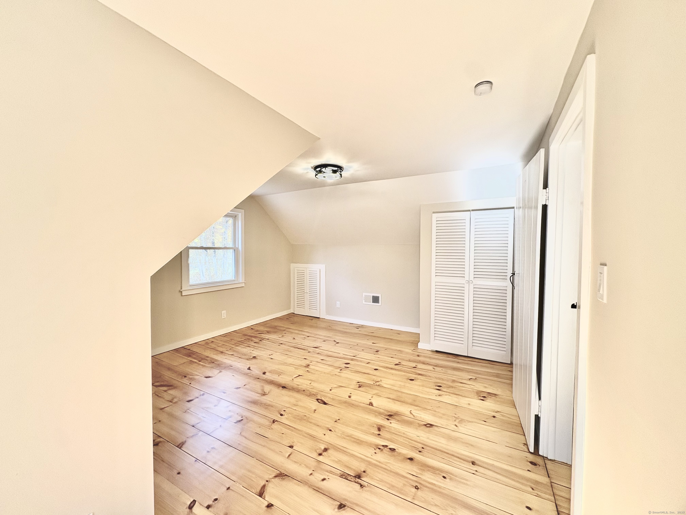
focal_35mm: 14
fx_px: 277
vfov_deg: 85.7
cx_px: 343
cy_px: 258
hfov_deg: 102.1
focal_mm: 2.22
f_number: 2.2
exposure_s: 1/128
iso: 64
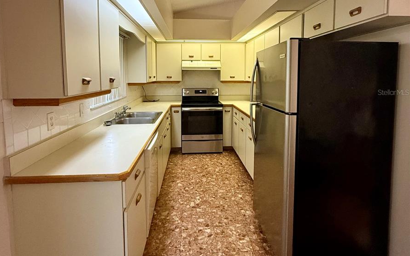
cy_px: 92
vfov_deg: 58.7
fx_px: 223
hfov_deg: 85.1
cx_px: 203
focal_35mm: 20
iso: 500
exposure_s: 1/60
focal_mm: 2.22
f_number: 2.2
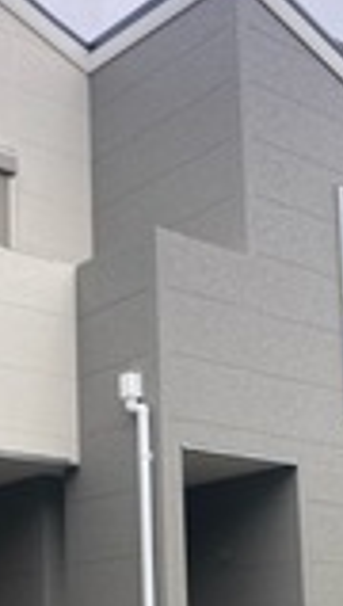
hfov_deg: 17.5
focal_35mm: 69
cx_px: 111
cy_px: 515
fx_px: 1110
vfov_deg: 29.6
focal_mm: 3.99
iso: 20
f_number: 1.8
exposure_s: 1/1245
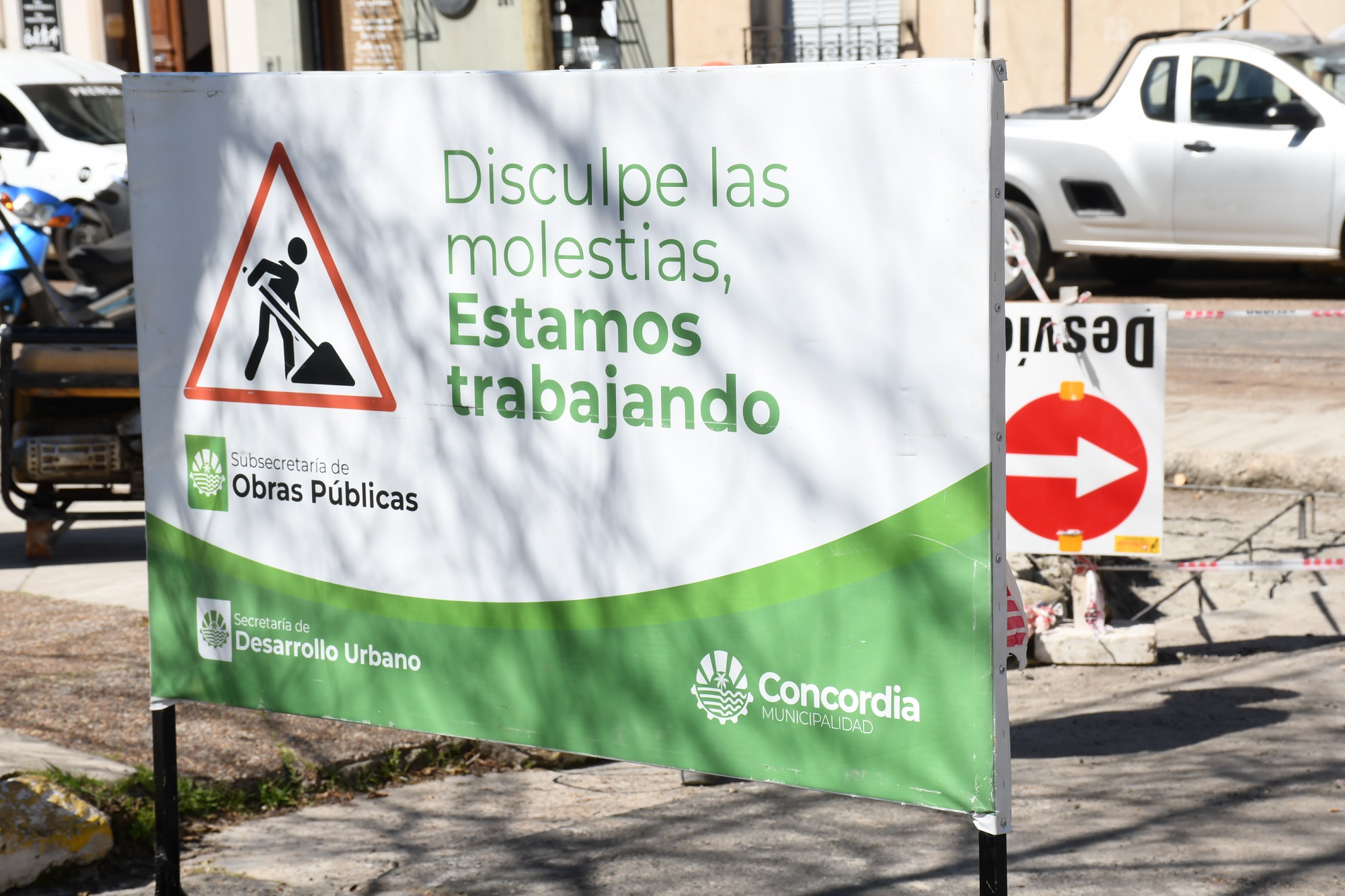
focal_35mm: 90
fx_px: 3362
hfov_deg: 22.6
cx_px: 672
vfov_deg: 15.2
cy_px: 448
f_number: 10
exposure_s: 1/160
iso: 100
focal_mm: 60
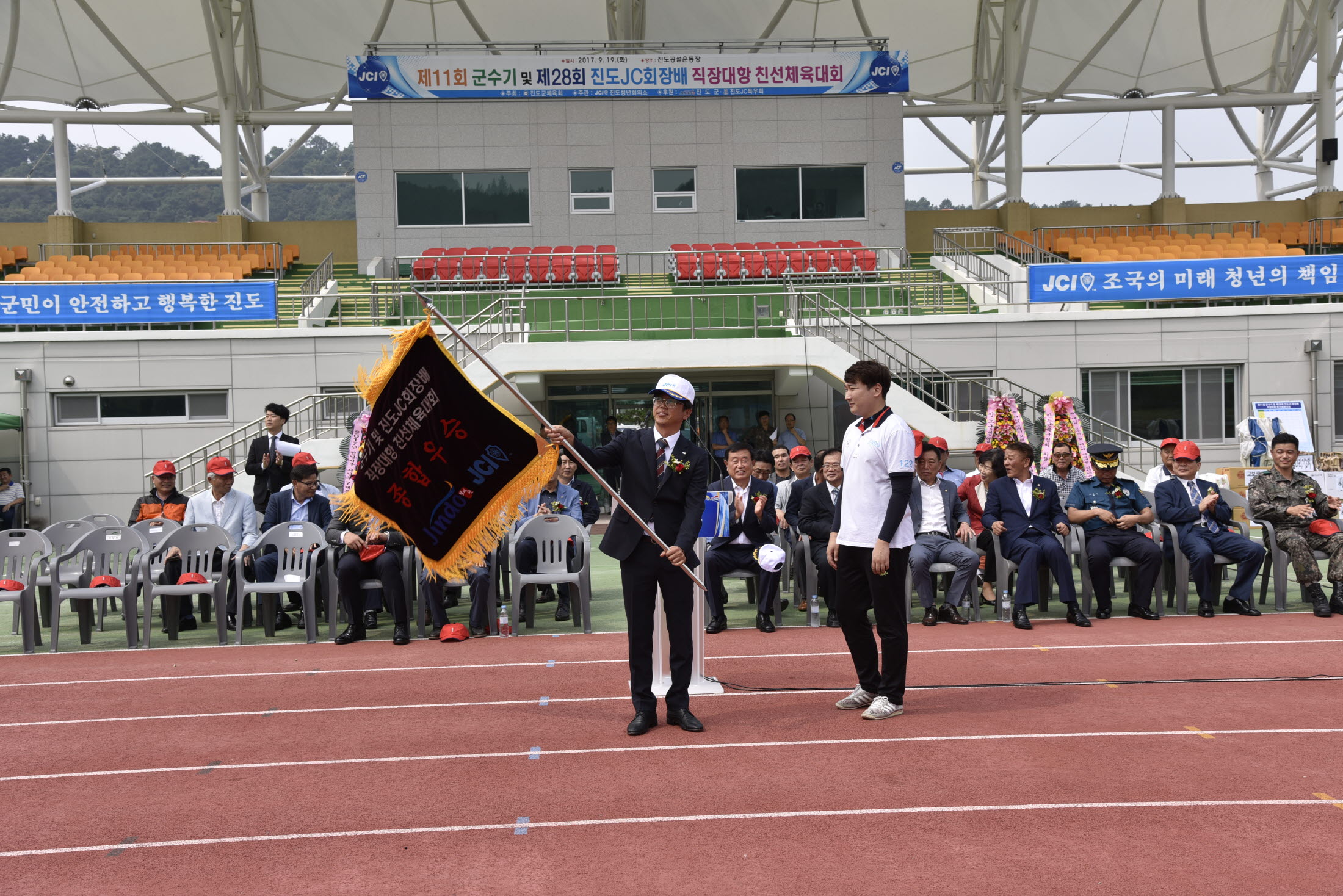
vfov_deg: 33.4
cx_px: 672
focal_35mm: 40
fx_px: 1493
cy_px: 448
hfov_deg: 48.4
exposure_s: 1/200
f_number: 8
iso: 100
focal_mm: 40
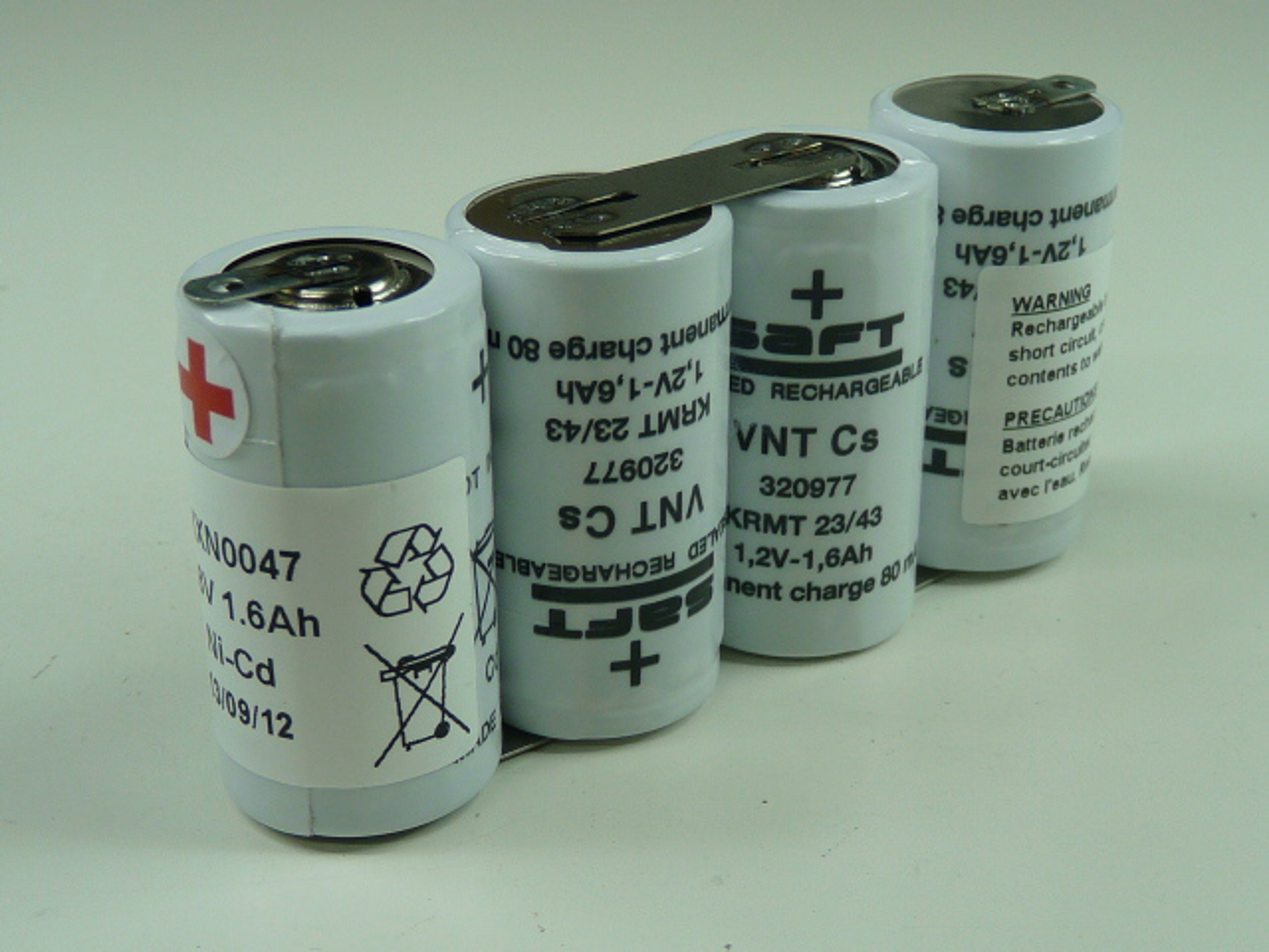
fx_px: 2053
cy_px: 476
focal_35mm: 56
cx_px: 634
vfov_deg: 26.1
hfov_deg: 34.3
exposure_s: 1/100
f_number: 3
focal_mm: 5.6
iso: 100
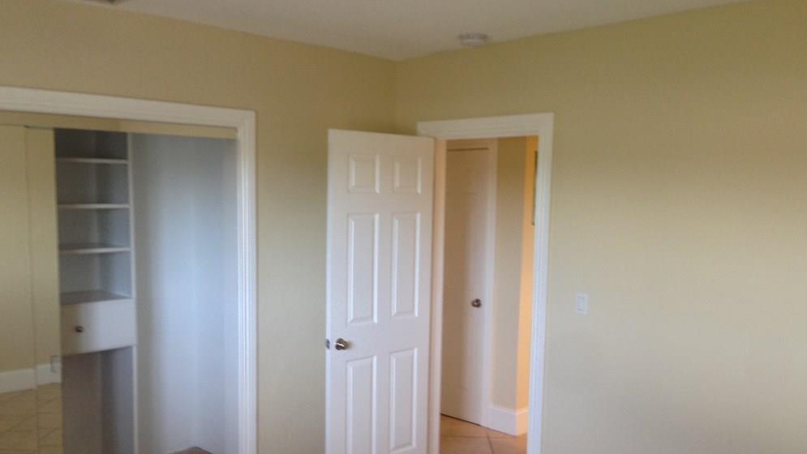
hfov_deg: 54.0
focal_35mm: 37
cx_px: 402
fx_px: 792
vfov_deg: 31.9
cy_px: 285
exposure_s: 1/20
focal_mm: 4.12
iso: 100
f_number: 2.4
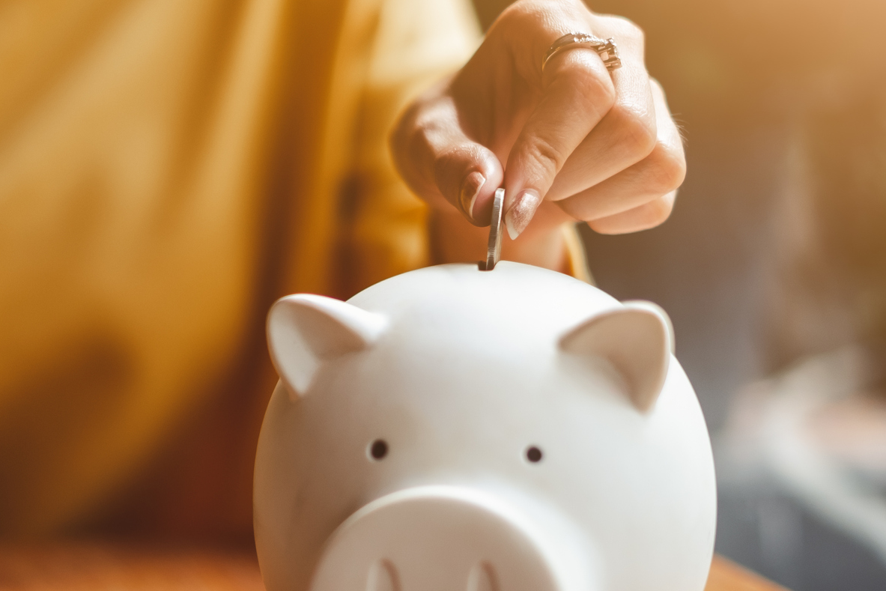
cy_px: 379
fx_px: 2338
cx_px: 184
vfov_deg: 14.4
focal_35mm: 95
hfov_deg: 21.2
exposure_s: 1/550
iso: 200
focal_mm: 35
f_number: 1.4
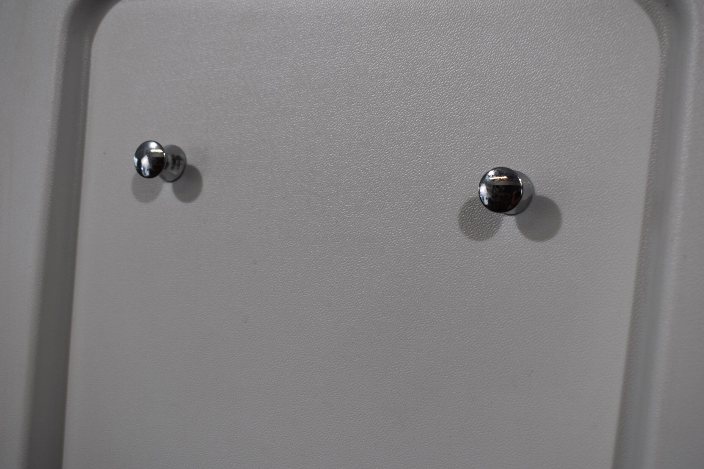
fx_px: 821
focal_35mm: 42
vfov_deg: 31.9
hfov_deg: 46.4
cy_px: 234
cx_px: 352
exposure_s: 1/160
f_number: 5.6
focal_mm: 28
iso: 200
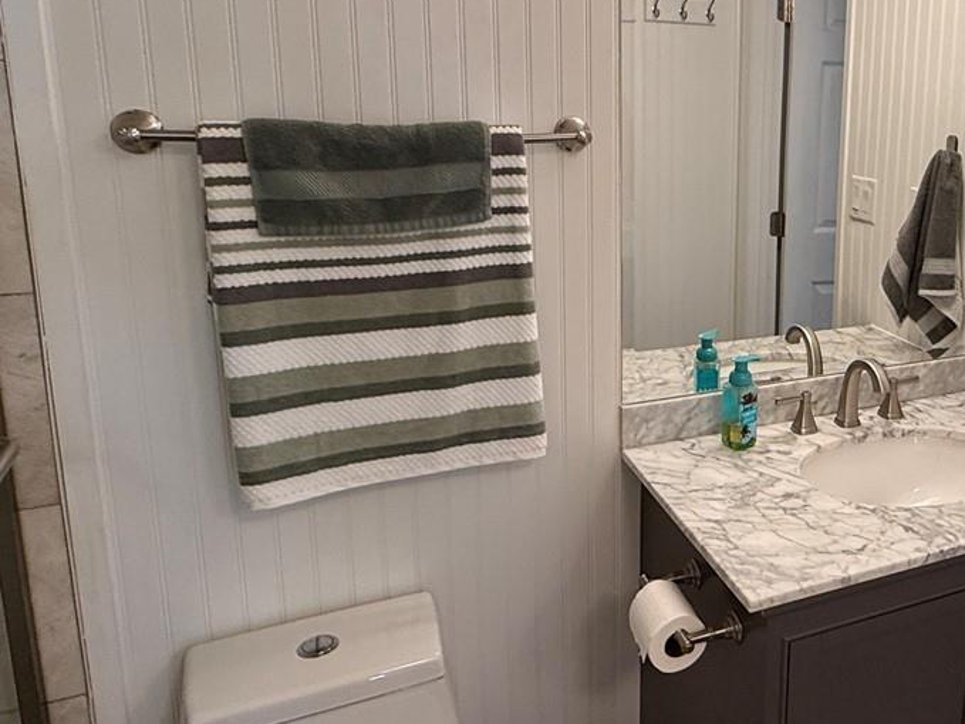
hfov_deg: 51.3
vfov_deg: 42.5
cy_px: 263
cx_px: 796
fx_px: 920
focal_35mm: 33
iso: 125
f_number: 2.2
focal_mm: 2.22
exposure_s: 1/120
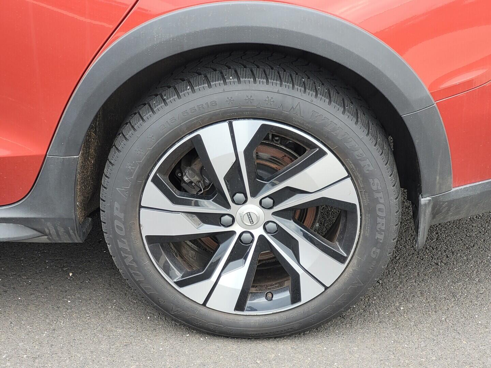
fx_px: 1078
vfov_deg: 19.4
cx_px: 246
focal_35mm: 76
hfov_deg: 25.7
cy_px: 184
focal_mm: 7.12
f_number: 2.4
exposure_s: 1/50
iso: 40
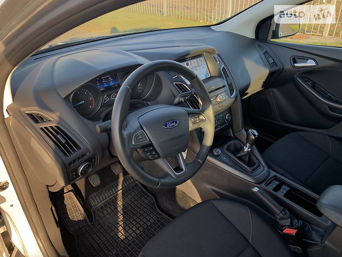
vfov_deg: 53.1
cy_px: 128
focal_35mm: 26
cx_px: 171
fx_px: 257
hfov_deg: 67.3
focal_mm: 4.2
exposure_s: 1/121
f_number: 1.8
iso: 25
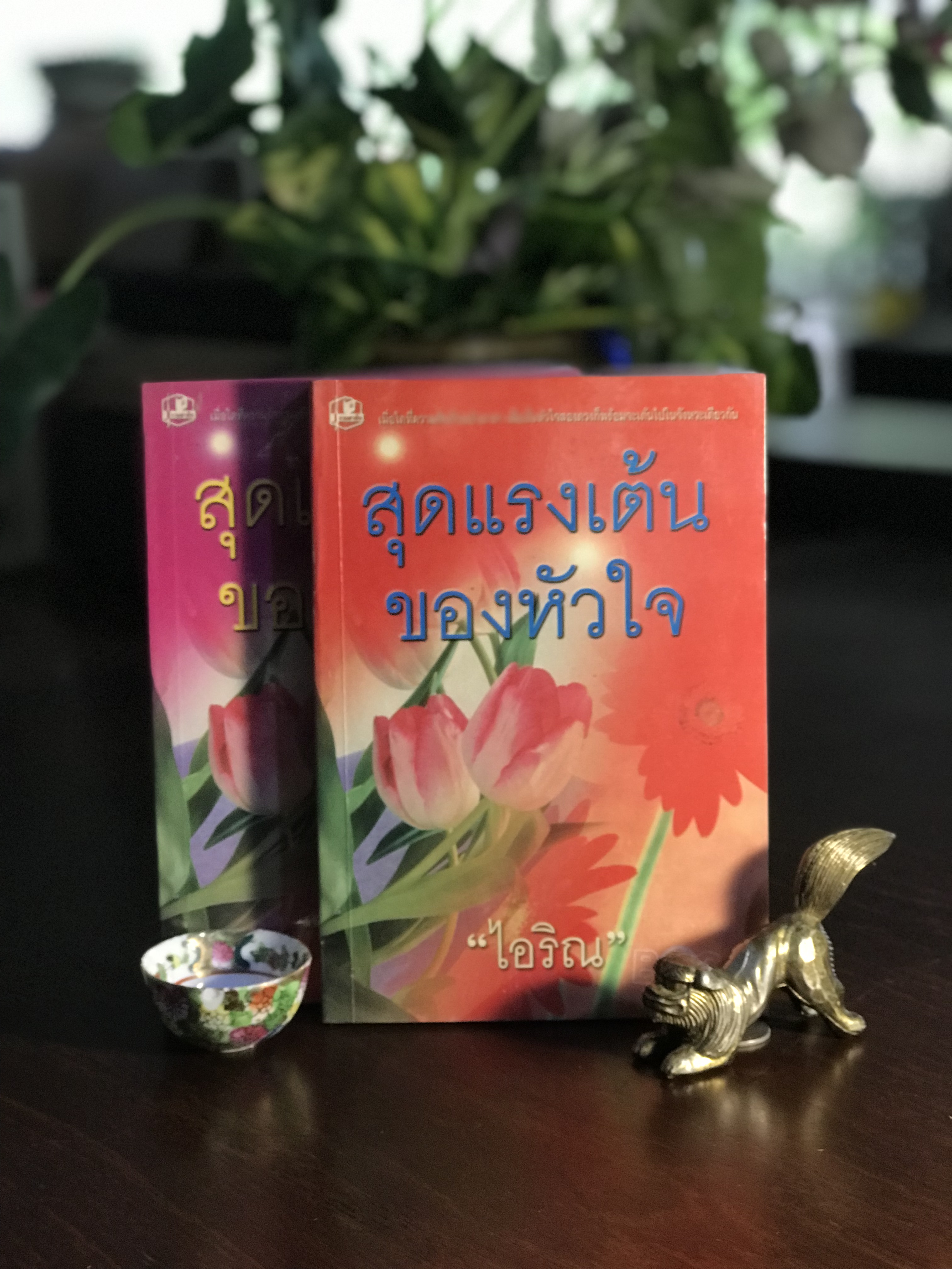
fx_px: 2090
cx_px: 476
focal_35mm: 57
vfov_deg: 33.8
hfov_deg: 25.7
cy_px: 634
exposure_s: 1/50
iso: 250
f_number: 2.8
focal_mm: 6.6
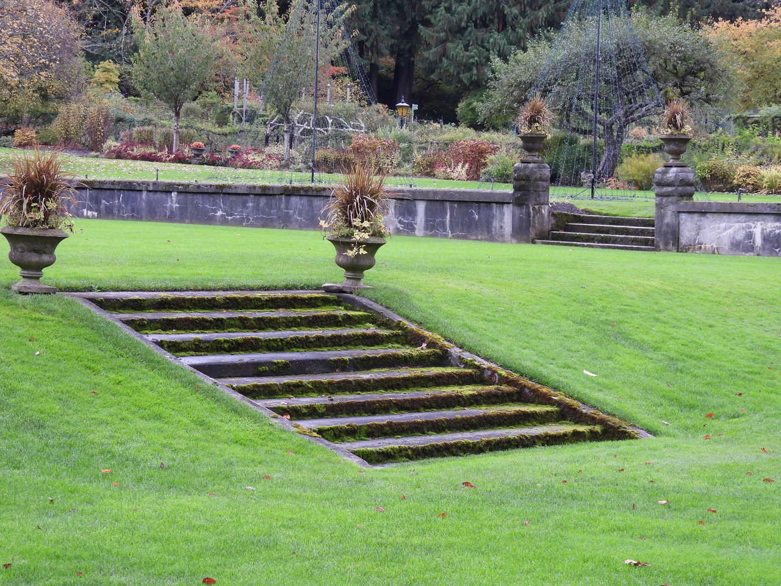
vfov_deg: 18.4
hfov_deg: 24.4
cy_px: 293
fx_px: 1805
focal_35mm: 80
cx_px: 390
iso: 250
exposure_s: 1/60
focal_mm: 14.3
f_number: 3.5
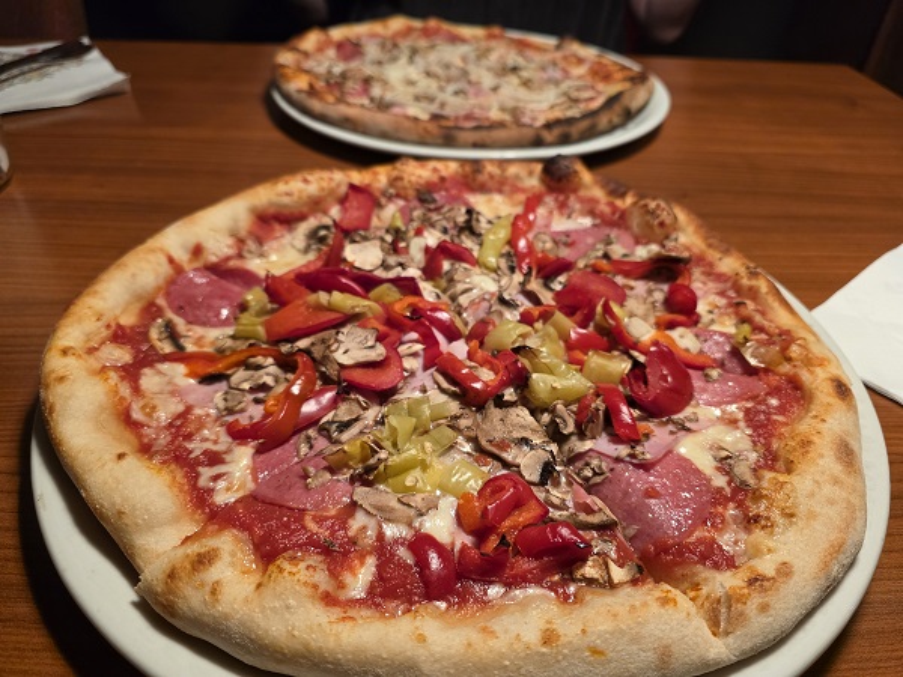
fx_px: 600
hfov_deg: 73.9
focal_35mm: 23
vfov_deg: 58.9
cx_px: 452
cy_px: 338
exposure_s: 1/100
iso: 500
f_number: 1.7
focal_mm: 6.3
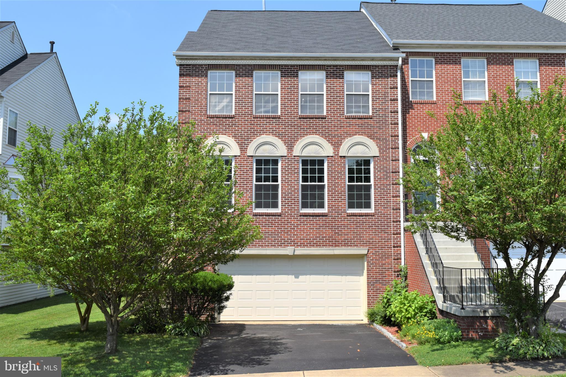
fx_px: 566
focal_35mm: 36
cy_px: 188
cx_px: 283
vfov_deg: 36.9
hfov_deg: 53.1
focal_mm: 24
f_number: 10
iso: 200
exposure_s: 1/400
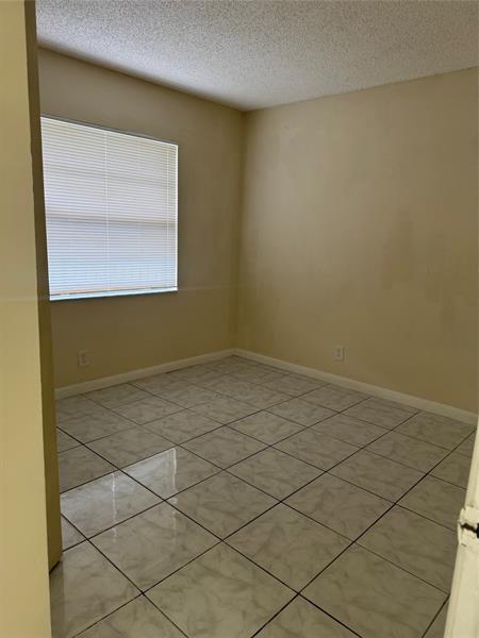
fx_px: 443
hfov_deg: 56.8
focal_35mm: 24
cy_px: 319
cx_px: 240
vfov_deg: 71.6
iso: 160
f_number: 1.78
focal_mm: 6.76
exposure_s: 1/120
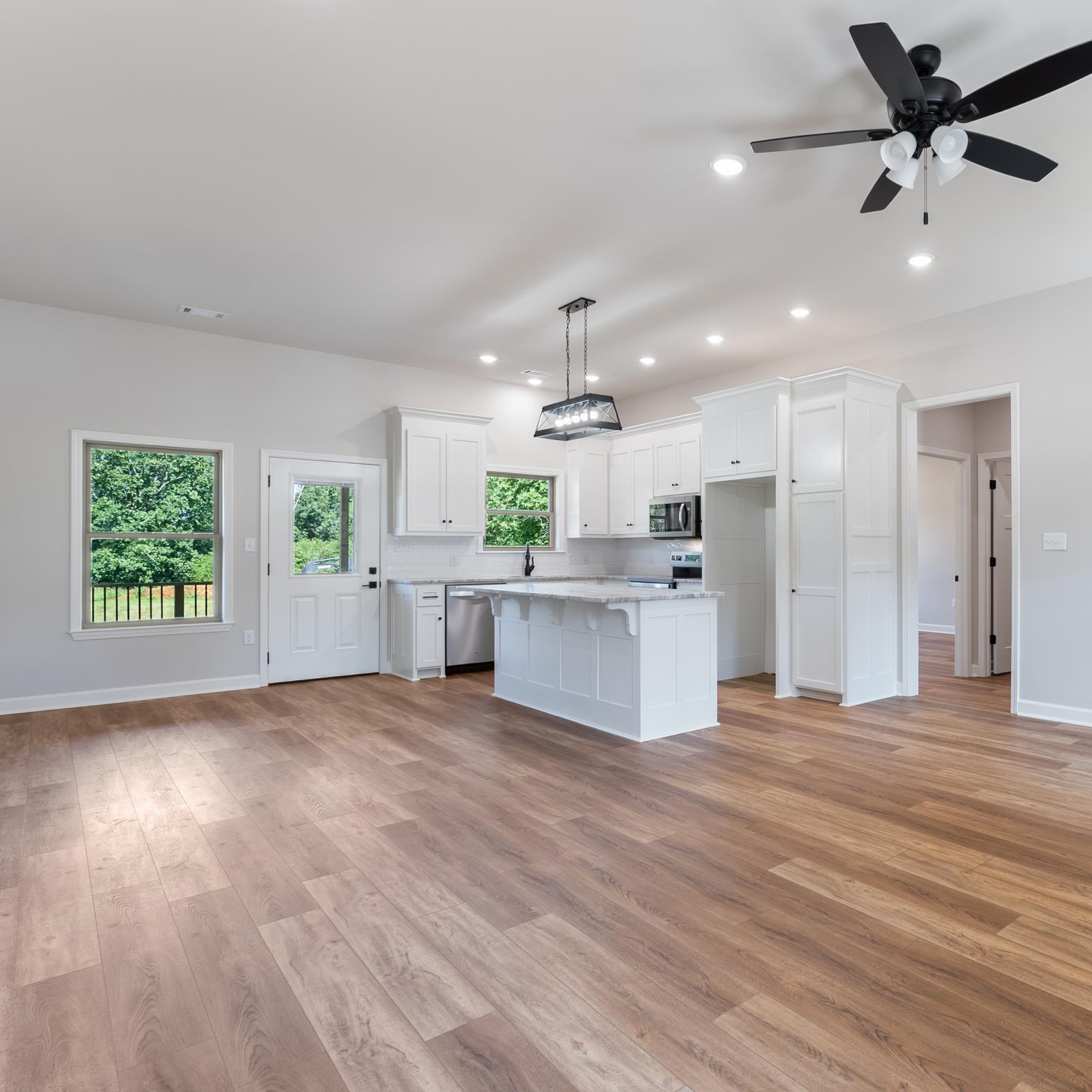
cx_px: 781
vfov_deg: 72.1
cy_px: 547
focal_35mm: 21
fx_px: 749
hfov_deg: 68.7
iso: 250
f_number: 9
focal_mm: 16
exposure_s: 1/2.5
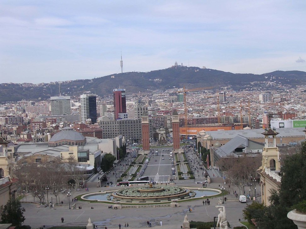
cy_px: 114
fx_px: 592
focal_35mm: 67
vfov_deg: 21.9
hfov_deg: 29.0
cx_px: 153
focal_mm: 10.2
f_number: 3.6
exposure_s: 1/710
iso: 100
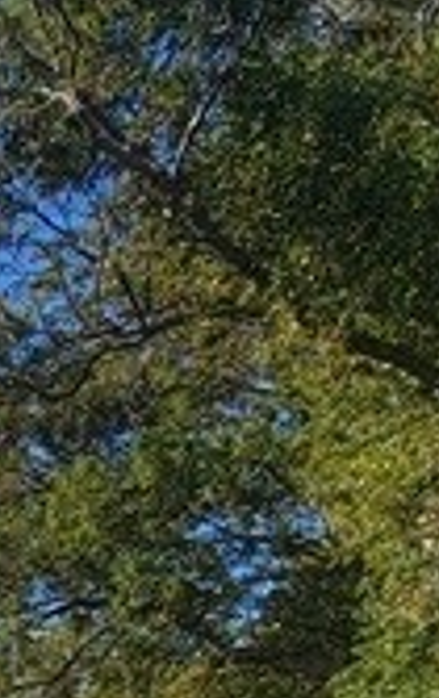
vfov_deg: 18.5
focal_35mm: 83
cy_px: 1308
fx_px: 1582
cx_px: -627
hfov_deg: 12.4
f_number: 2.2
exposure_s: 1/1814
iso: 50
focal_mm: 2.2
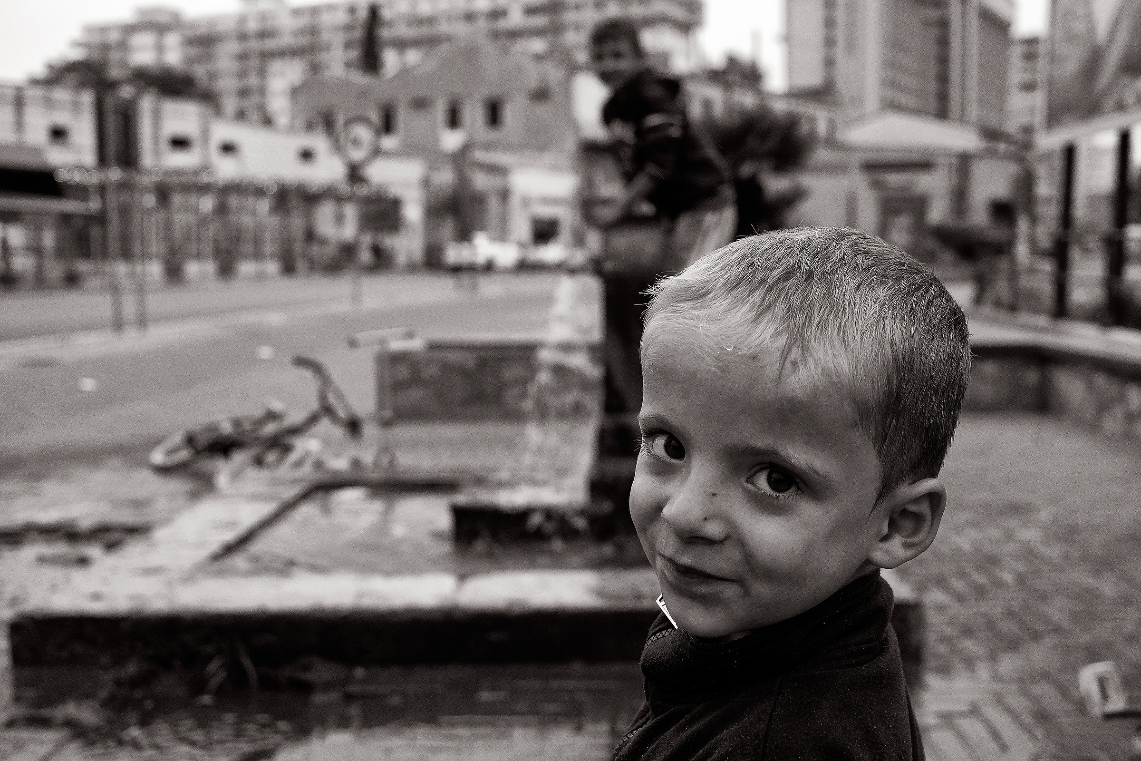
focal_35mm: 41
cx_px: 570
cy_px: 380
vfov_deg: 32.6
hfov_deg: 47.4
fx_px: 1299
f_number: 4
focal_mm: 27
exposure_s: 1/180
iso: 1600
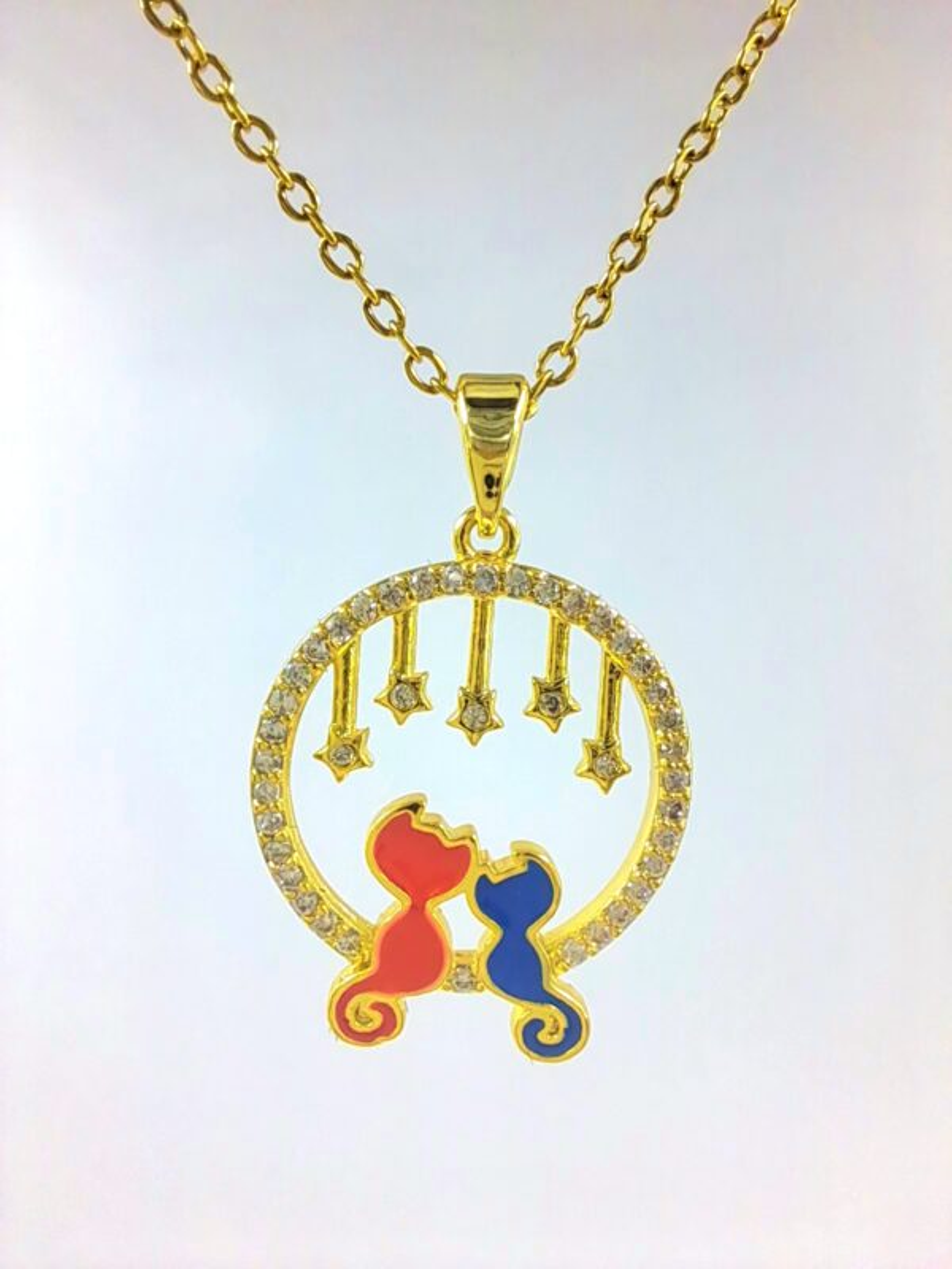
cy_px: 634
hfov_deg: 53.1
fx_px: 953
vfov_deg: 67.3
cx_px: 476
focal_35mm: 26
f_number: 2.4
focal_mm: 2.13
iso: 50
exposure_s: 1/1111
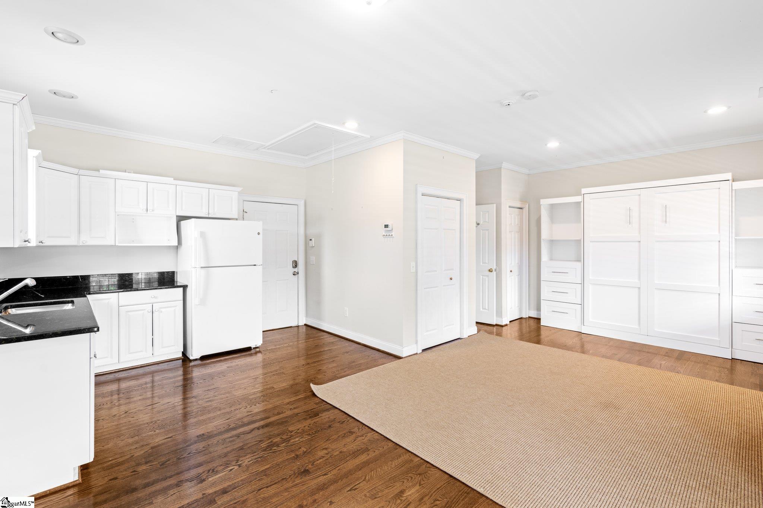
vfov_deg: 73.7
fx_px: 339
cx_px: 382
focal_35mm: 16
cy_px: 254
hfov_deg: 96.7
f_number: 8
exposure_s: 1/2
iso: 250
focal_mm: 16
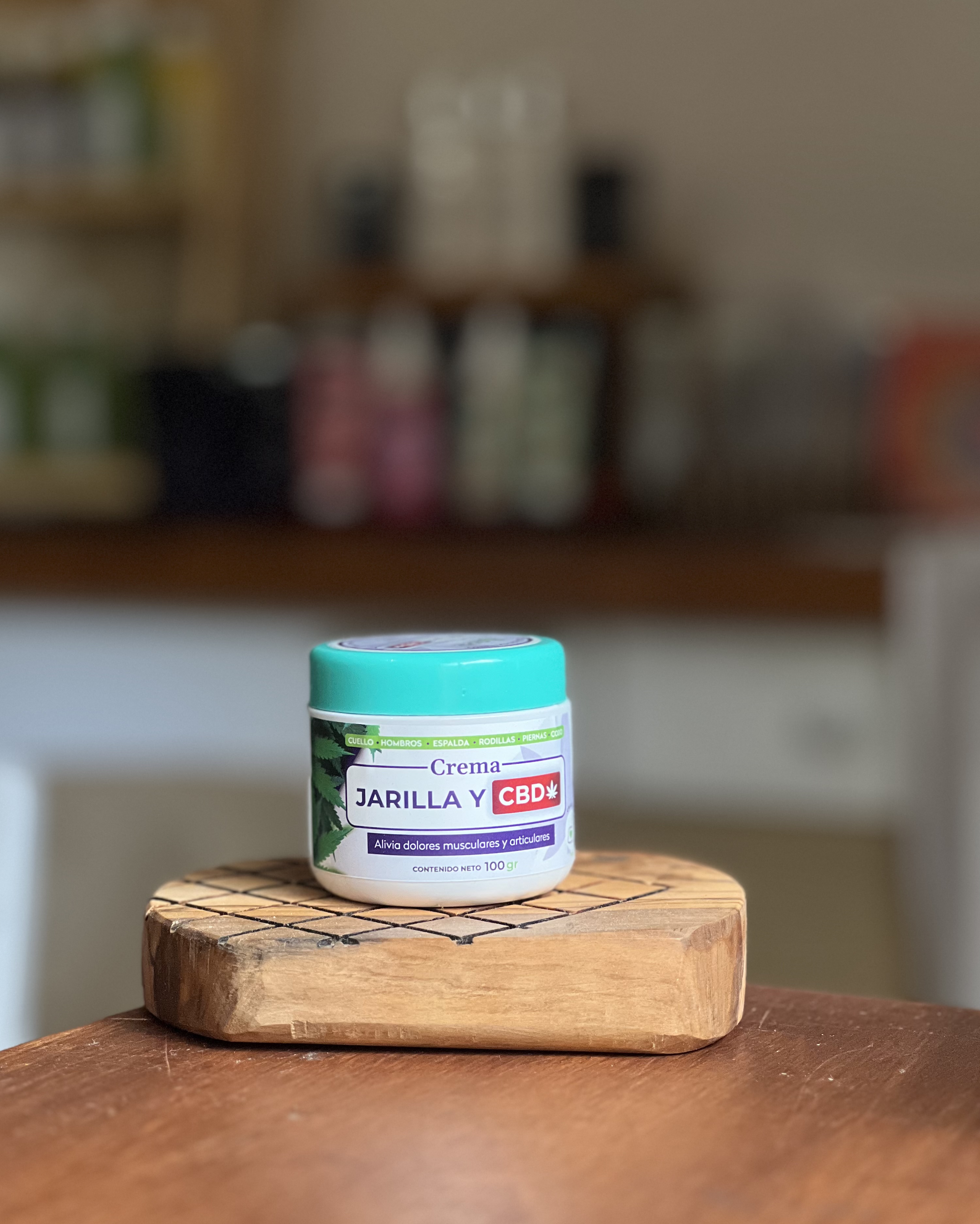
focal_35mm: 81
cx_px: 489
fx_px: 2937
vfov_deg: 23.6
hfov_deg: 18.9
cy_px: 627
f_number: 2.8
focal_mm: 9
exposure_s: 1/105
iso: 250
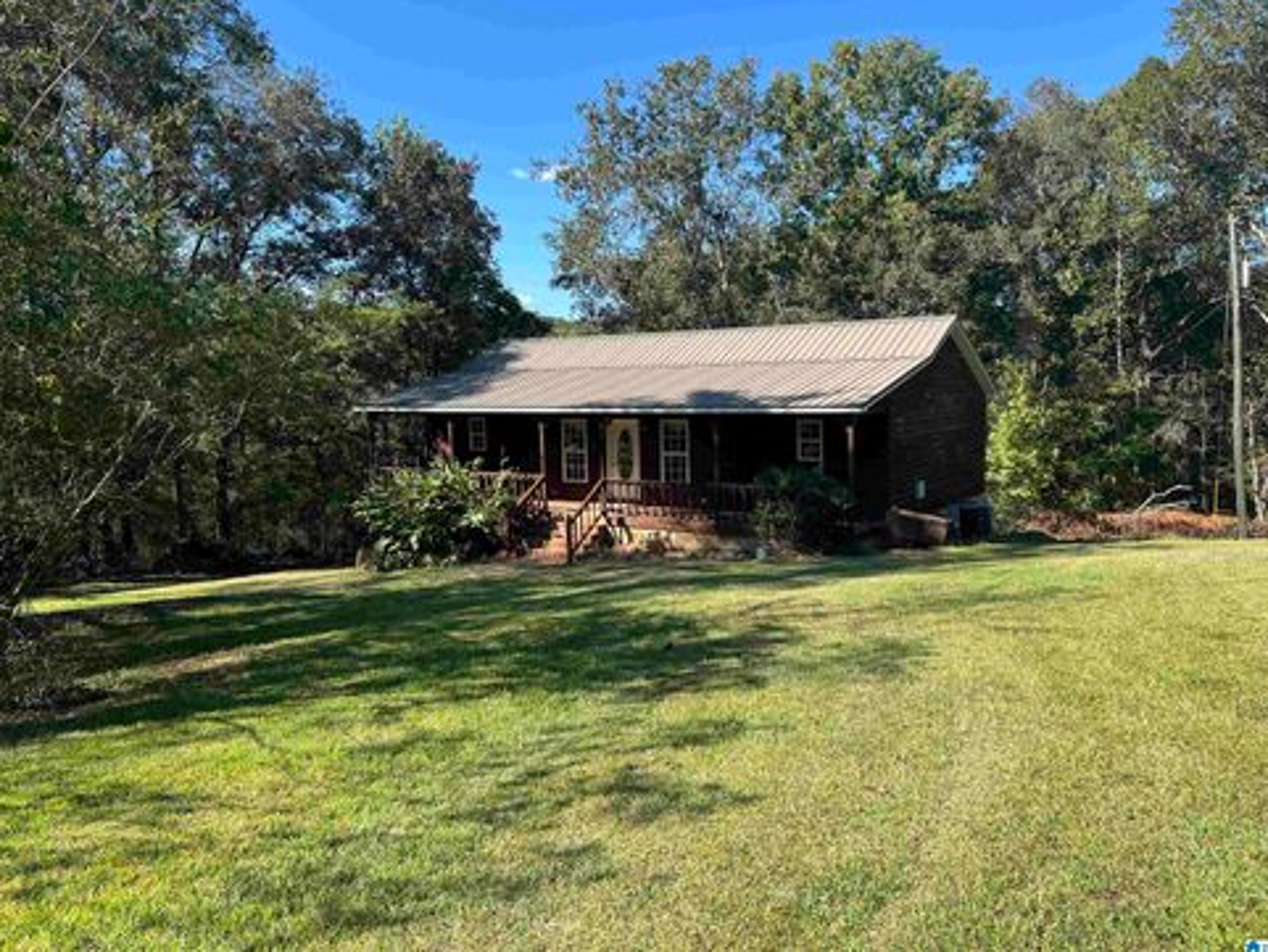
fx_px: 989
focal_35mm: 27
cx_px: 638
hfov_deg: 65.3
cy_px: 465
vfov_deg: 51.4
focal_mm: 5.7
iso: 50
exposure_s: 1/1724
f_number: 1.5
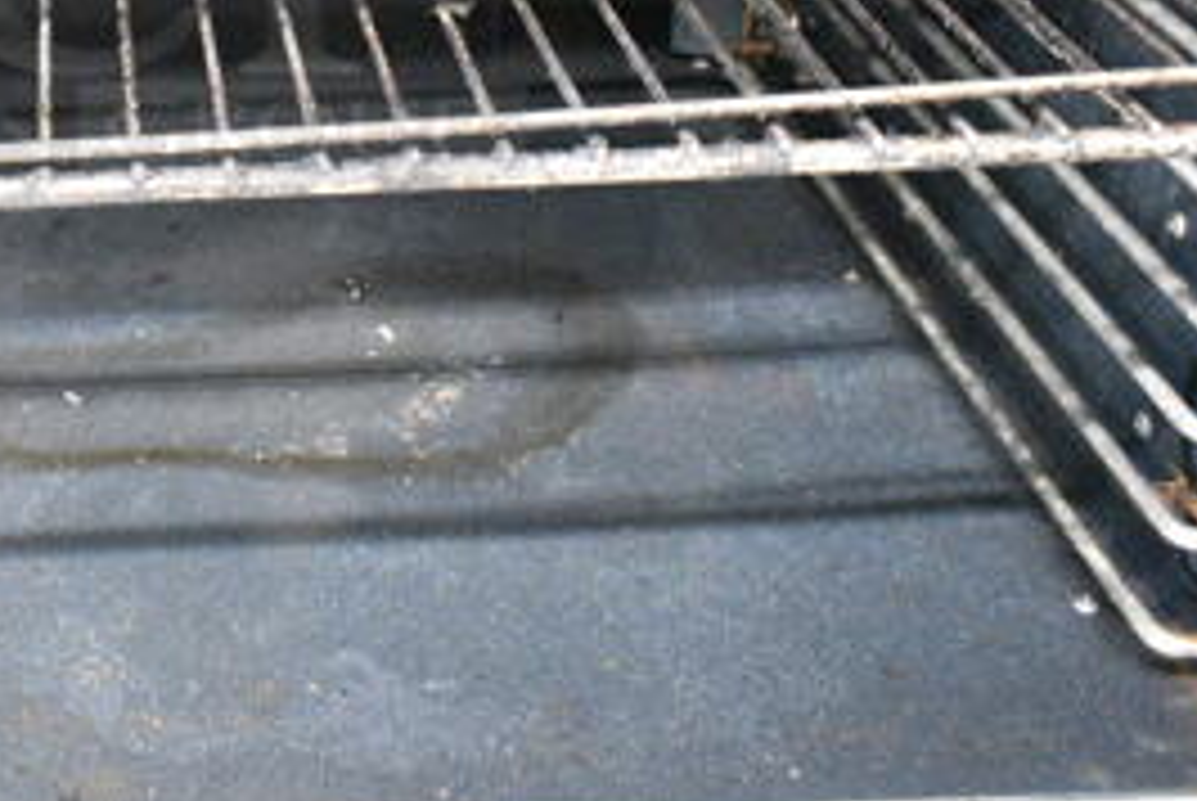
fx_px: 2064
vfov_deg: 21.0
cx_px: 27
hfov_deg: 30.3
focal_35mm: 62
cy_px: -58
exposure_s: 1/30
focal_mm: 18
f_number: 3.5
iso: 9000
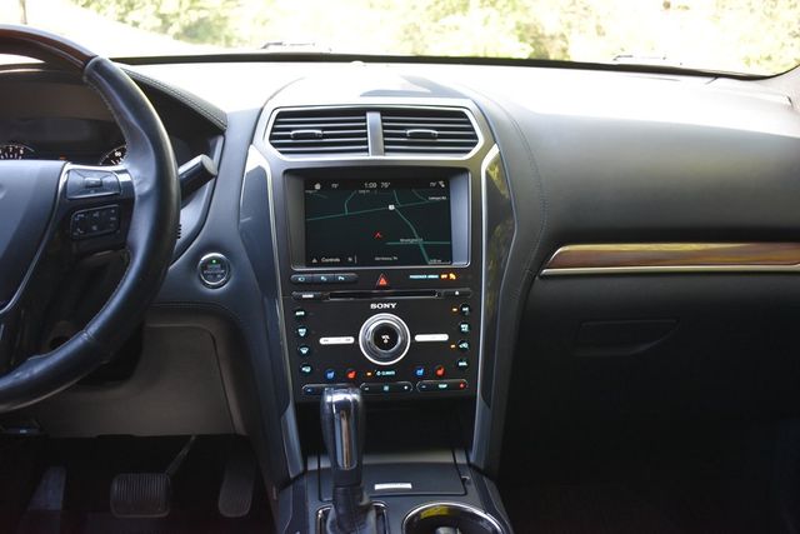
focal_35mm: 36
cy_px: 267
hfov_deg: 53.1
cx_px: 400
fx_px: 800
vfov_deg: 36.9
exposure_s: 1/125
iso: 800
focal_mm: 24
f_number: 3.8
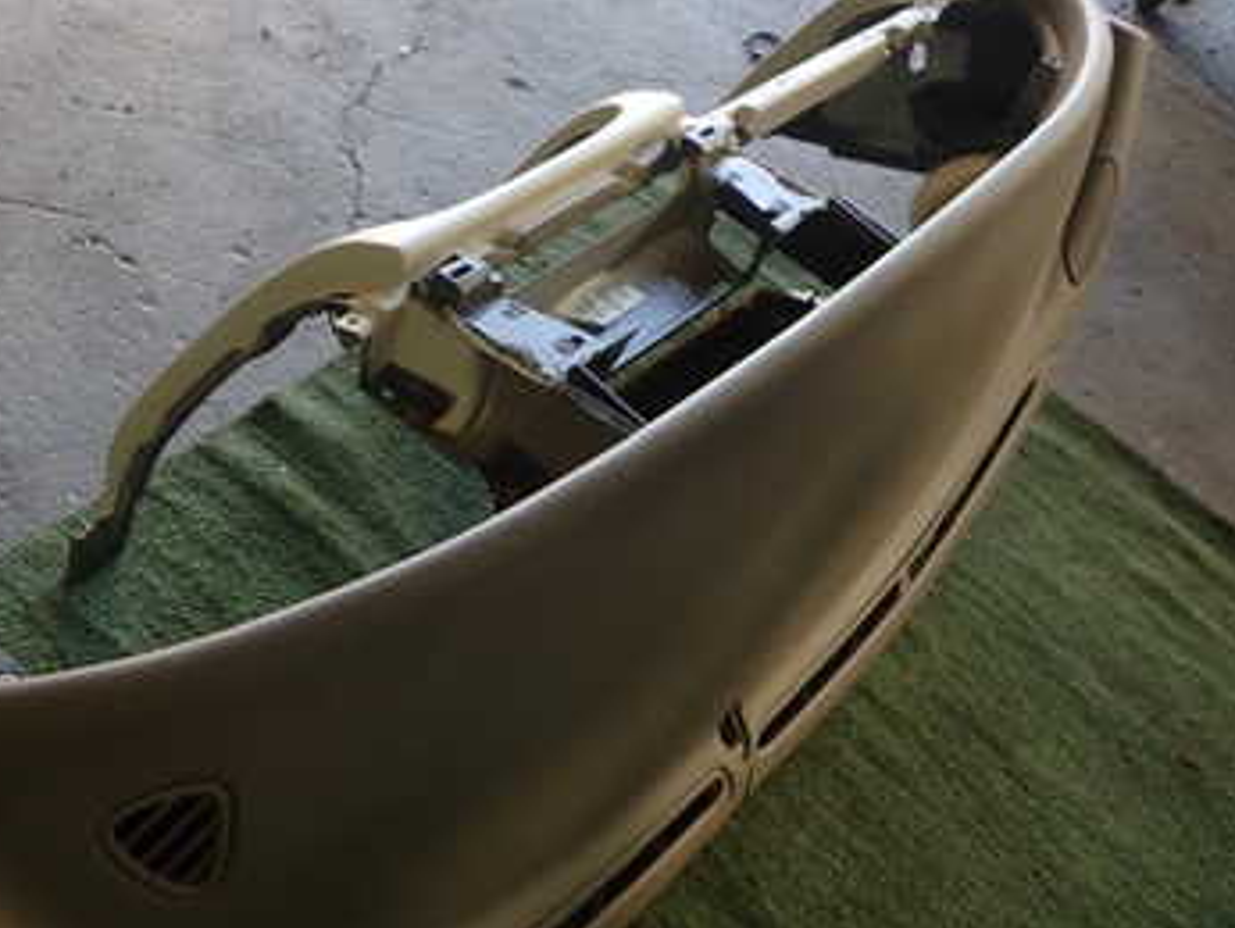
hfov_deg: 35.4
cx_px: 214
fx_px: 1856
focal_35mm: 52
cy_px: 657
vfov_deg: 27.8
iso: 125
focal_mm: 5.4
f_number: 2.3
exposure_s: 1/60
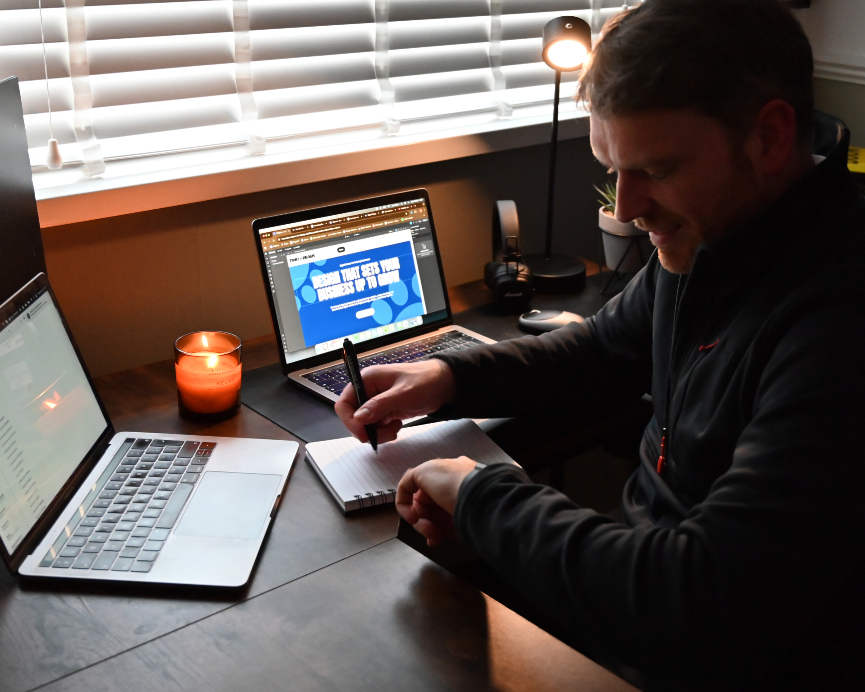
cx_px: 527
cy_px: 297
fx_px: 1222
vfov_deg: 31.6
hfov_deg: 38.8
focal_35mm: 48
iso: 5000
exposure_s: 1/60
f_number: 4
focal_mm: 32.5
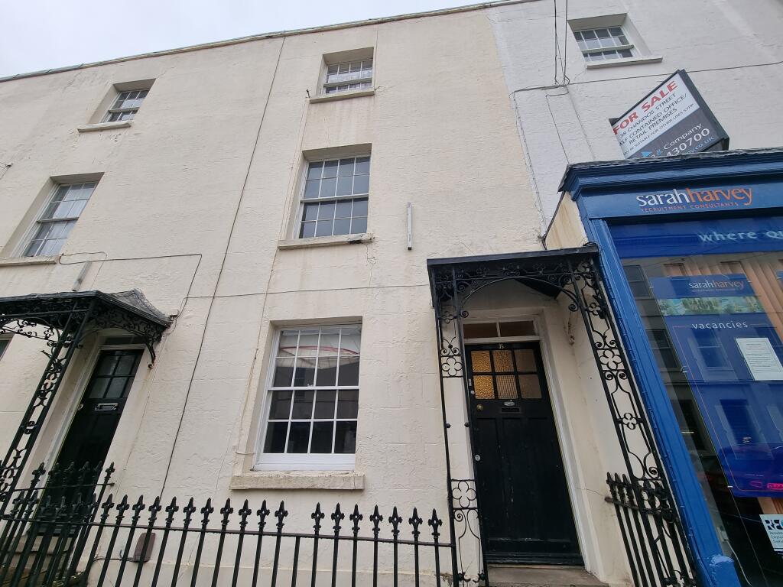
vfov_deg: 89.9
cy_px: 294
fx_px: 294
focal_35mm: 13
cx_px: 392
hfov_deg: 106.2
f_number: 2.2
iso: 50
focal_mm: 2.2
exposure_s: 1/394
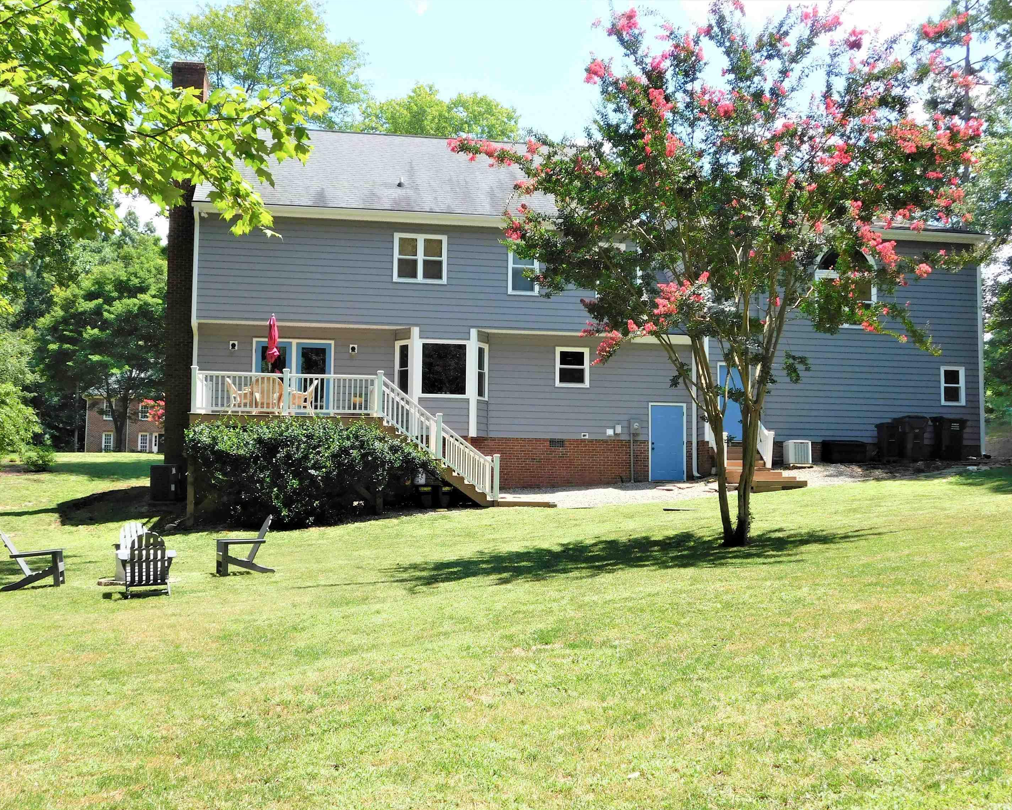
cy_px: 409
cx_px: 501
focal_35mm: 38
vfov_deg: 39.2
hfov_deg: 47.9
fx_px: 1138
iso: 125
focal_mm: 6.3
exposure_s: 1/640
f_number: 3.5
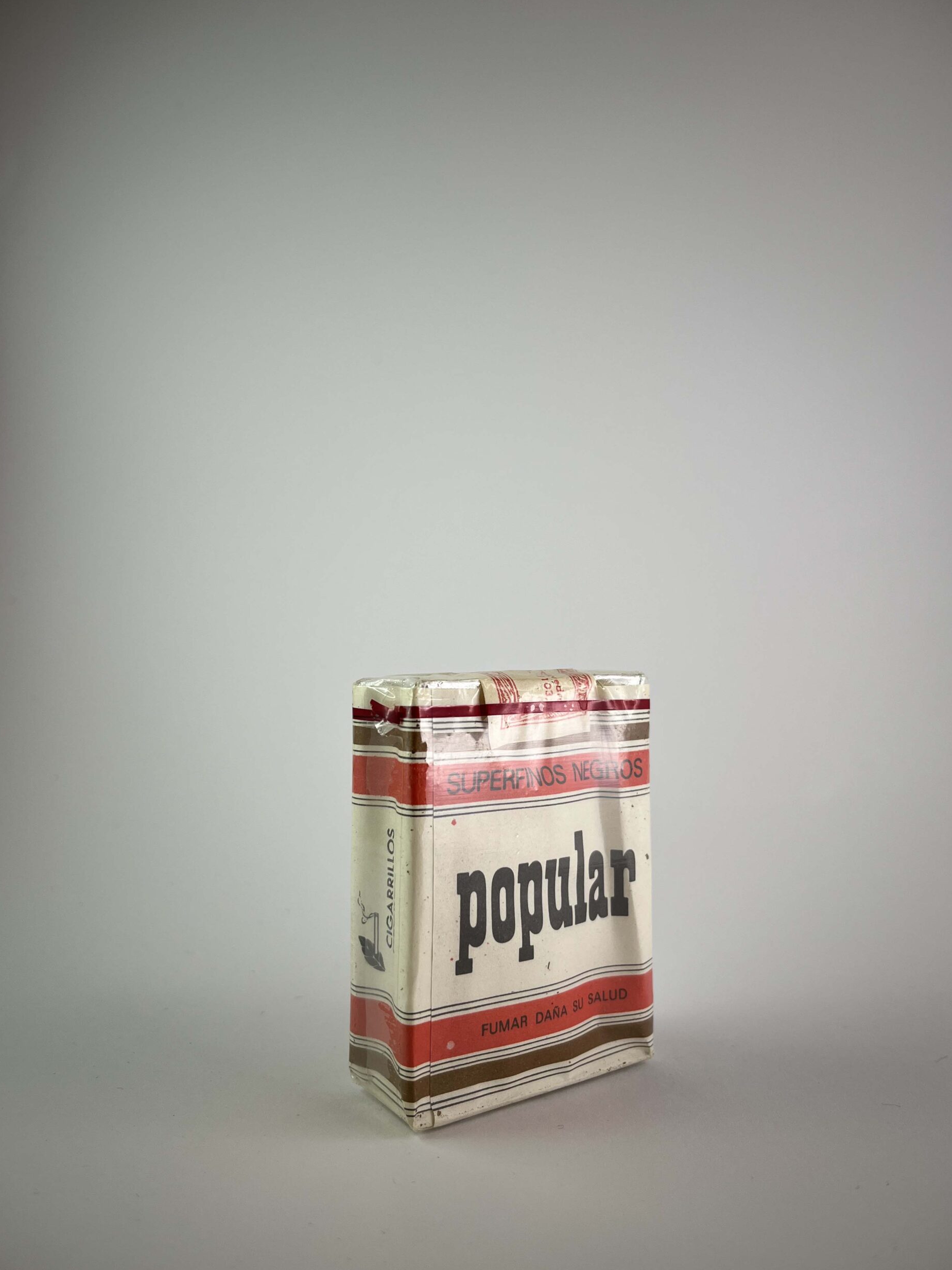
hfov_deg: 51.4
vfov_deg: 65.3
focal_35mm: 27
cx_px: 483
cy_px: 638
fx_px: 990
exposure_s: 1/508
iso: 50
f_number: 1.6
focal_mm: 5.1
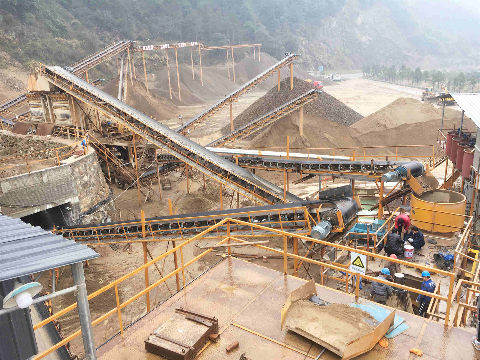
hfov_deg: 61.7
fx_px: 402
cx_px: 240
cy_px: 180
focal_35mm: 29
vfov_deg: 48.2
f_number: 2.2
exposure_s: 1/107
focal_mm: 4.15
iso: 25
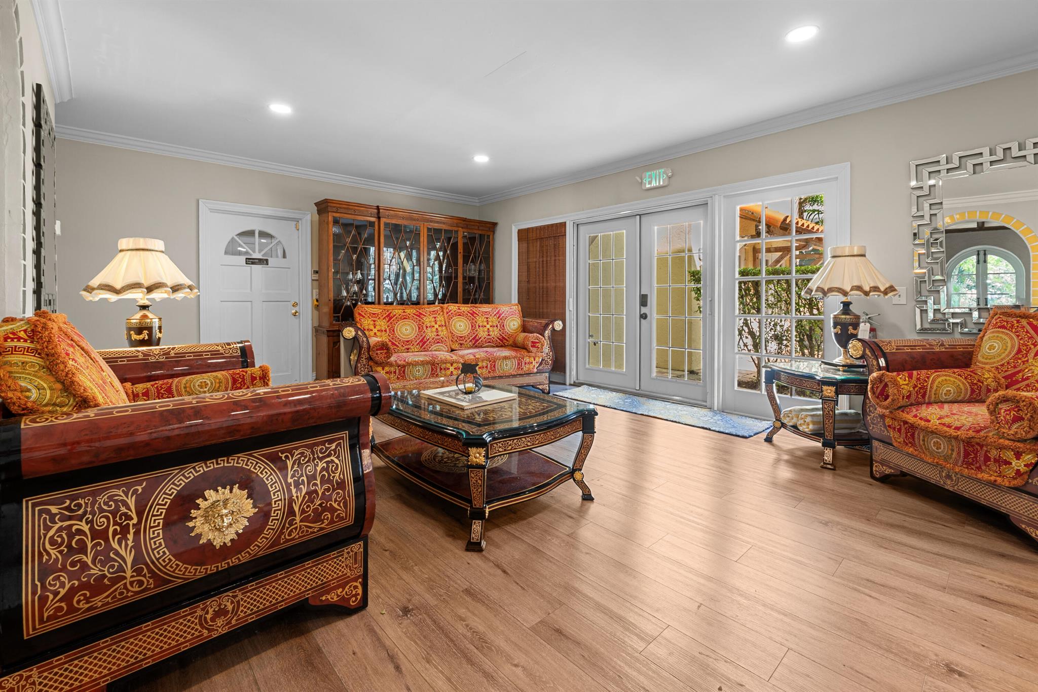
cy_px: 346
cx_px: 519
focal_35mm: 15
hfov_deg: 100.4
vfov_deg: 77.3
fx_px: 432
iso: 100
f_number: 7.1
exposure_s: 1.6
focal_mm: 10
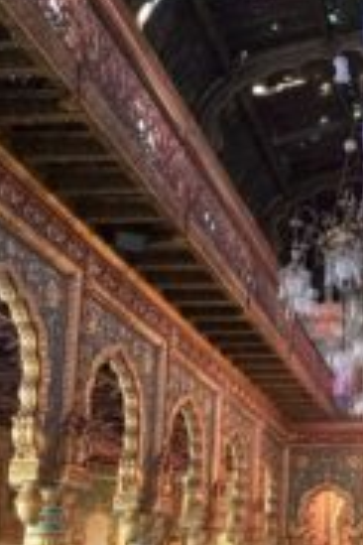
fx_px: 998
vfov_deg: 29.9
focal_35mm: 66
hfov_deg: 19.7
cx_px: 396
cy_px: 426
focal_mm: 4.15
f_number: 2.2
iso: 125
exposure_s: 1/8
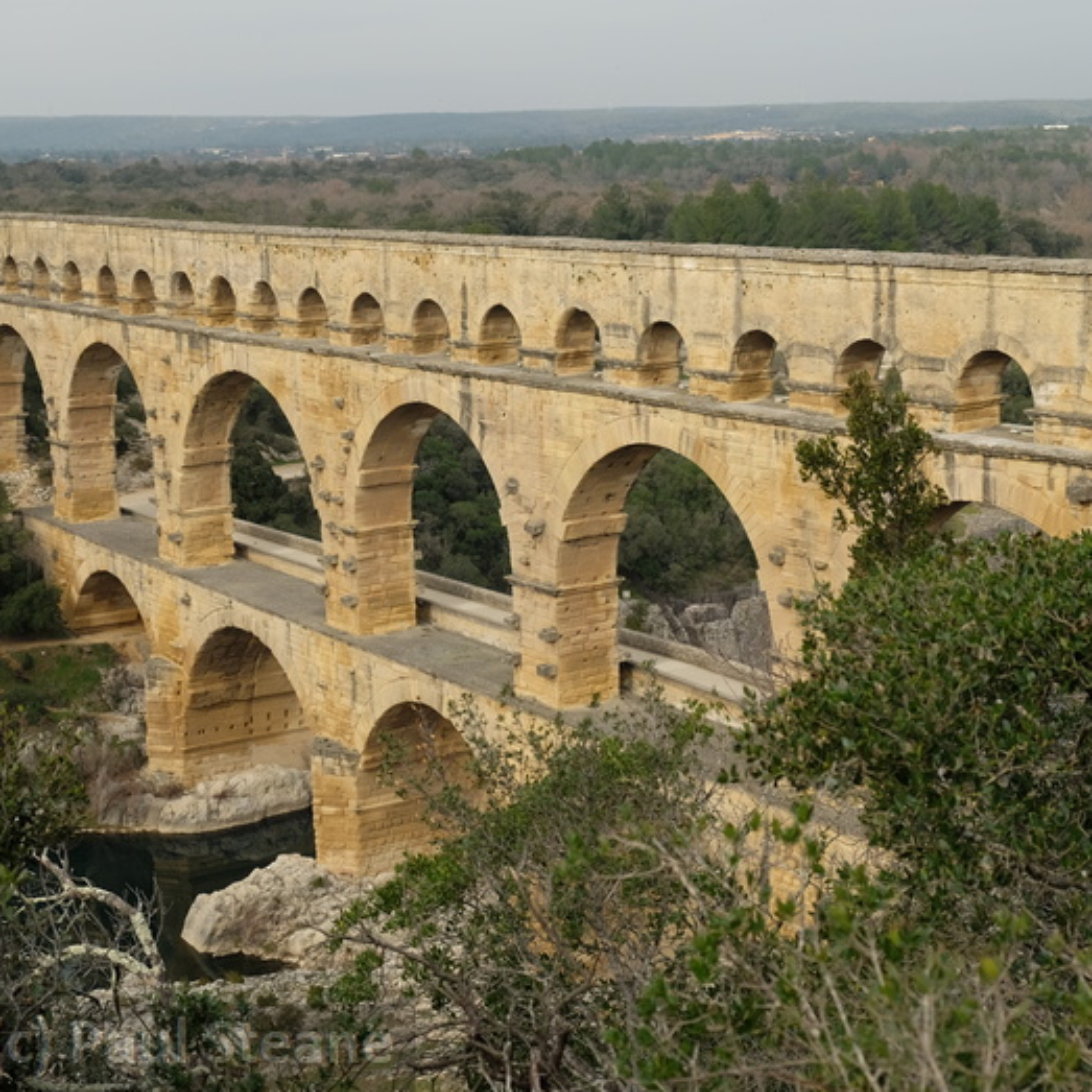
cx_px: 514
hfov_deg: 31.6
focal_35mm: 54
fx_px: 1927
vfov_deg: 31.6
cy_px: 547
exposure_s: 1/300
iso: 200
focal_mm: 27.7
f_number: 5.6
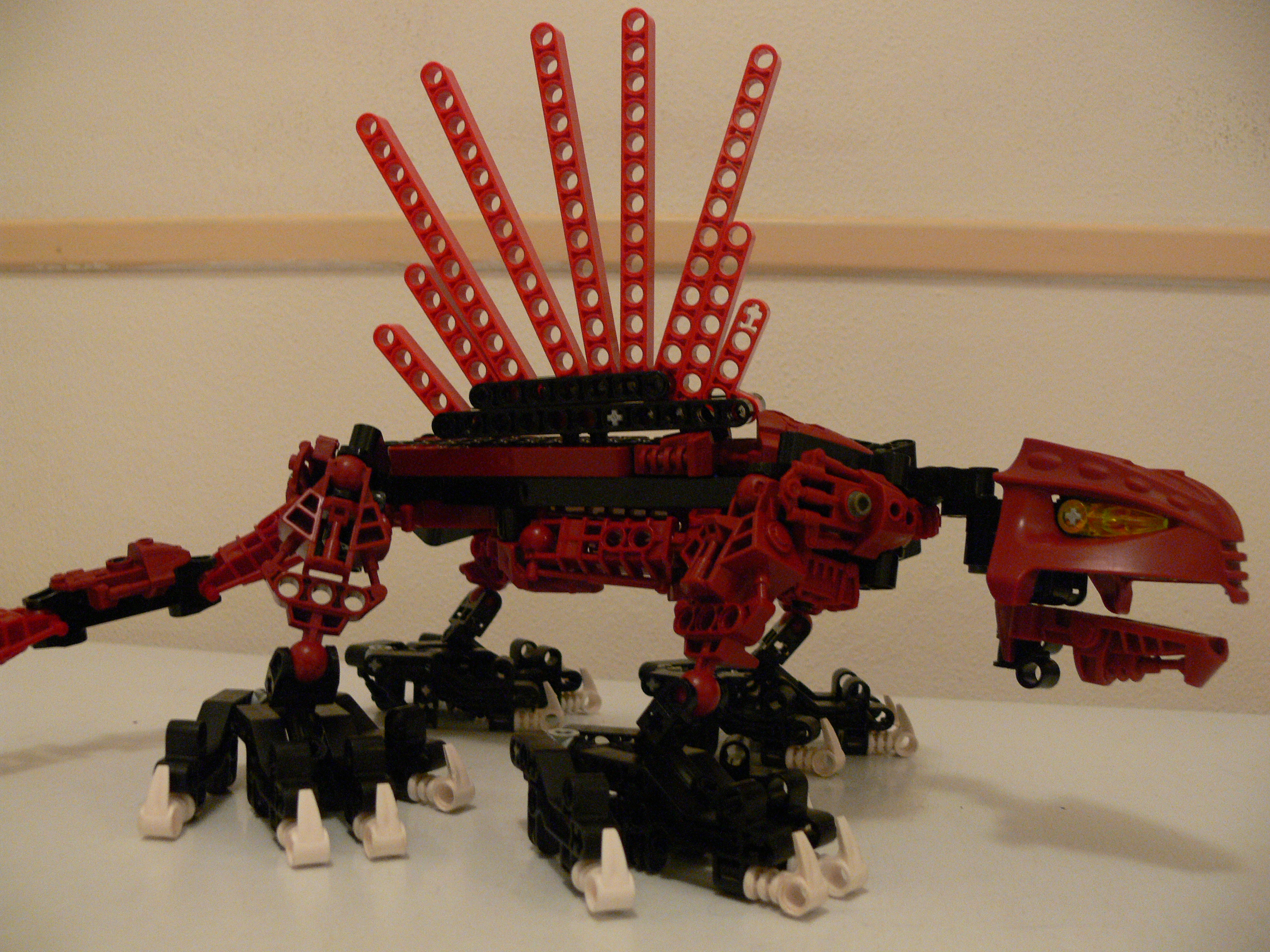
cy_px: 476
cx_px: 635
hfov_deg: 52.6
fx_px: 1284
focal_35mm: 35
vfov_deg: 40.7
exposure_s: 1/10
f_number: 2.8
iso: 200
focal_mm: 7.4
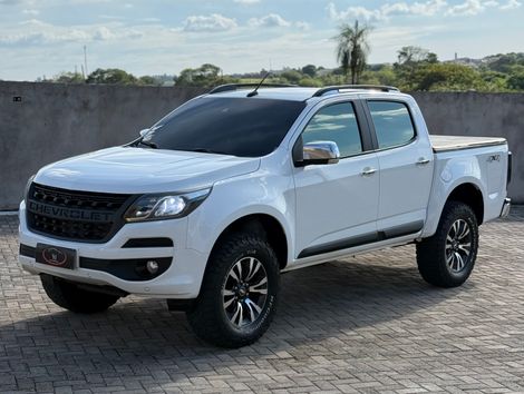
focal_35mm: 48
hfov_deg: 39.6
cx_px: 262
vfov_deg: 30.3
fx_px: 728
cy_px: 197
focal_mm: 6.76
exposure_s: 1/3378
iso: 100
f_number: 1.78
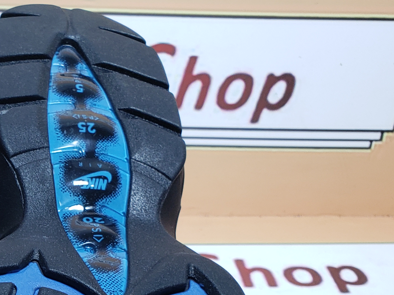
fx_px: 842
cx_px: -118
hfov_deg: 23.3
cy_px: 341
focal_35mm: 74
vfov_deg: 18.9
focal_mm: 4.3
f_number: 2.4
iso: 50
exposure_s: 1/169
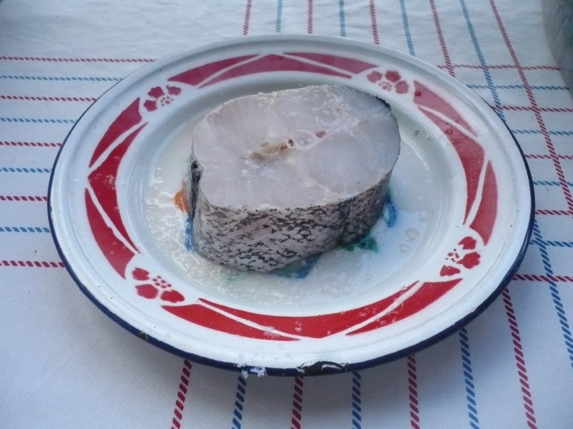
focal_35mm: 35
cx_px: 286
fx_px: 579
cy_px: 214
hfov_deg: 52.6
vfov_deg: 40.7
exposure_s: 1/500
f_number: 2.8
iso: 400
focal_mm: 5.8
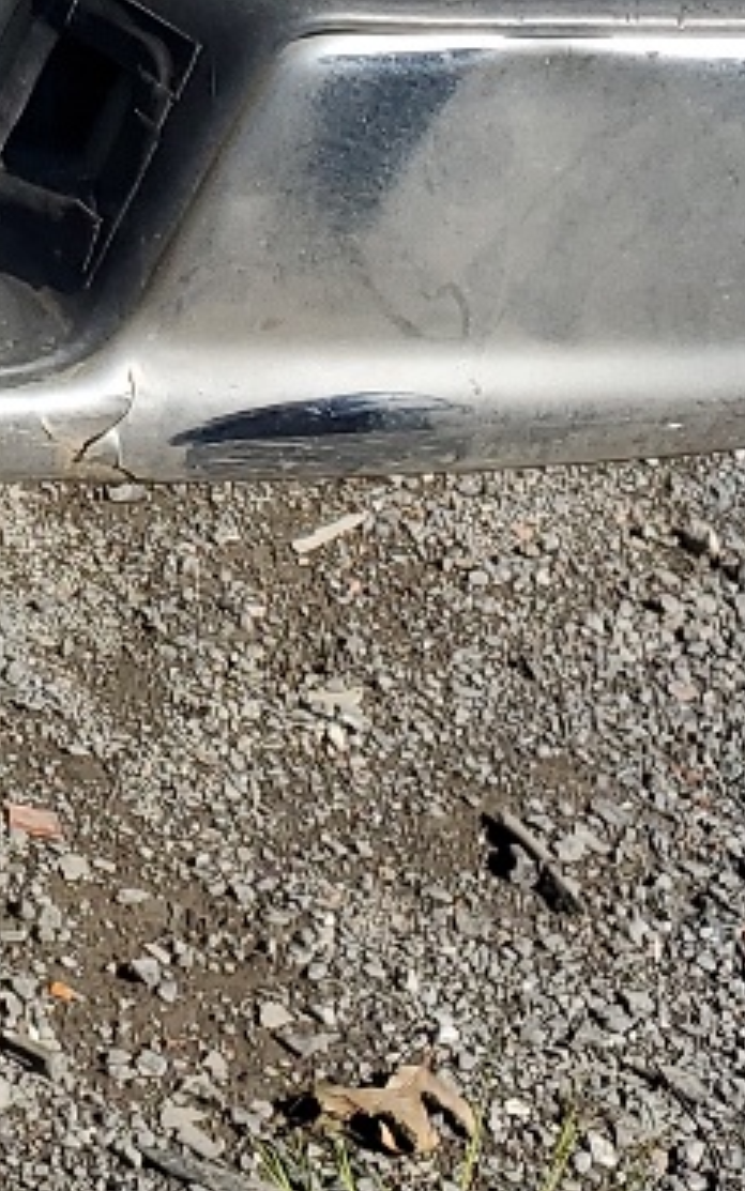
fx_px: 3864
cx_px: -780
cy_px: -597
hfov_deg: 10.1
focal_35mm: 119
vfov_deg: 16.1
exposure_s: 1/2500
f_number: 1.5
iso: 50
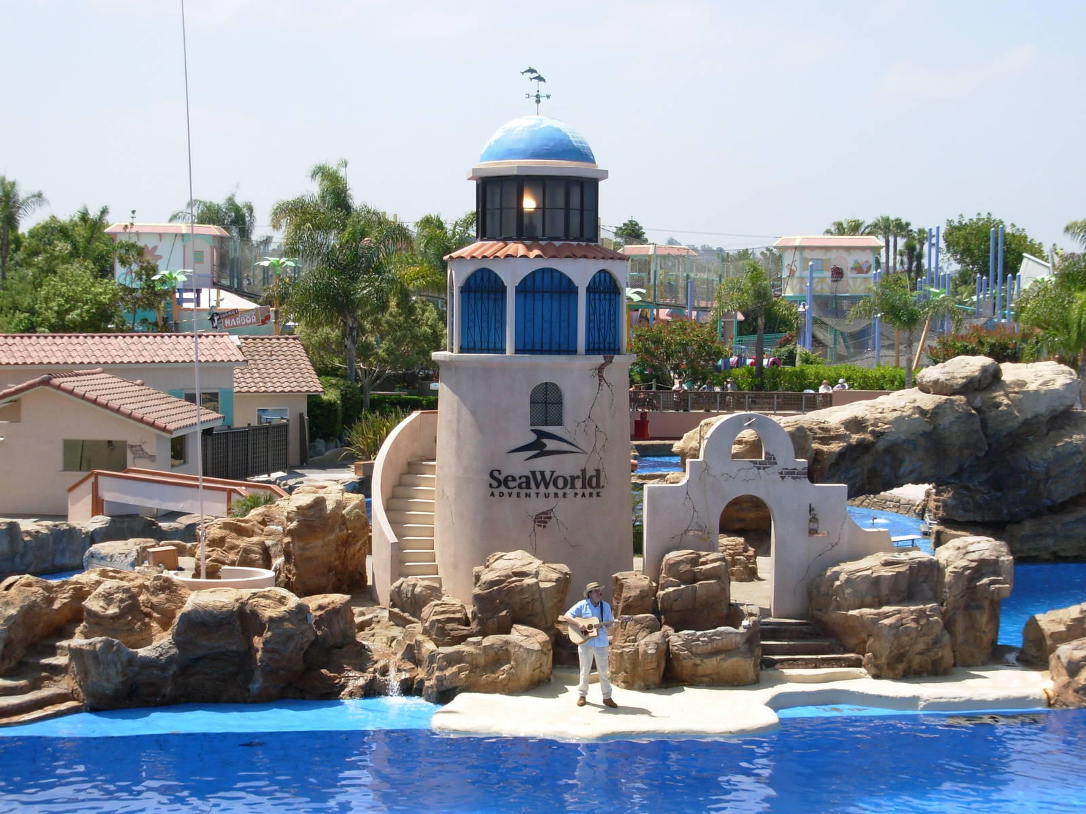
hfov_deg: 30.3
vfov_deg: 22.9
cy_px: 407
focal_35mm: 64
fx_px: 2008
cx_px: 543
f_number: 3.4
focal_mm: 10.5
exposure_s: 1/724
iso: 50
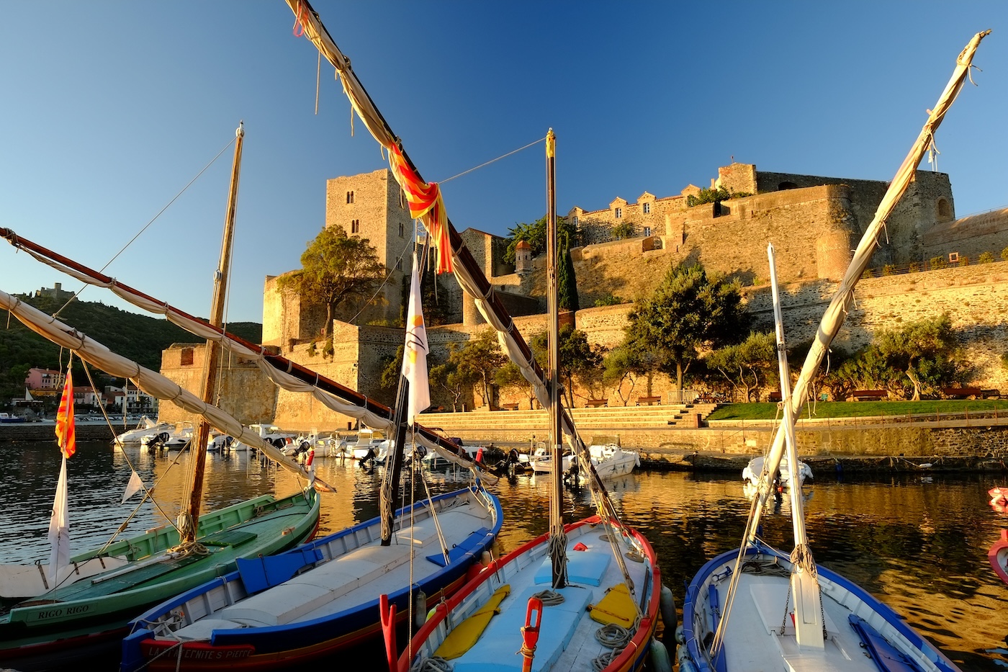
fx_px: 588
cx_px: 504
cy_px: 336
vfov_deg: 59.5
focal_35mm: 21
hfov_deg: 81.2
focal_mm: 14
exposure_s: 1/28
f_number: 7.1
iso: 200
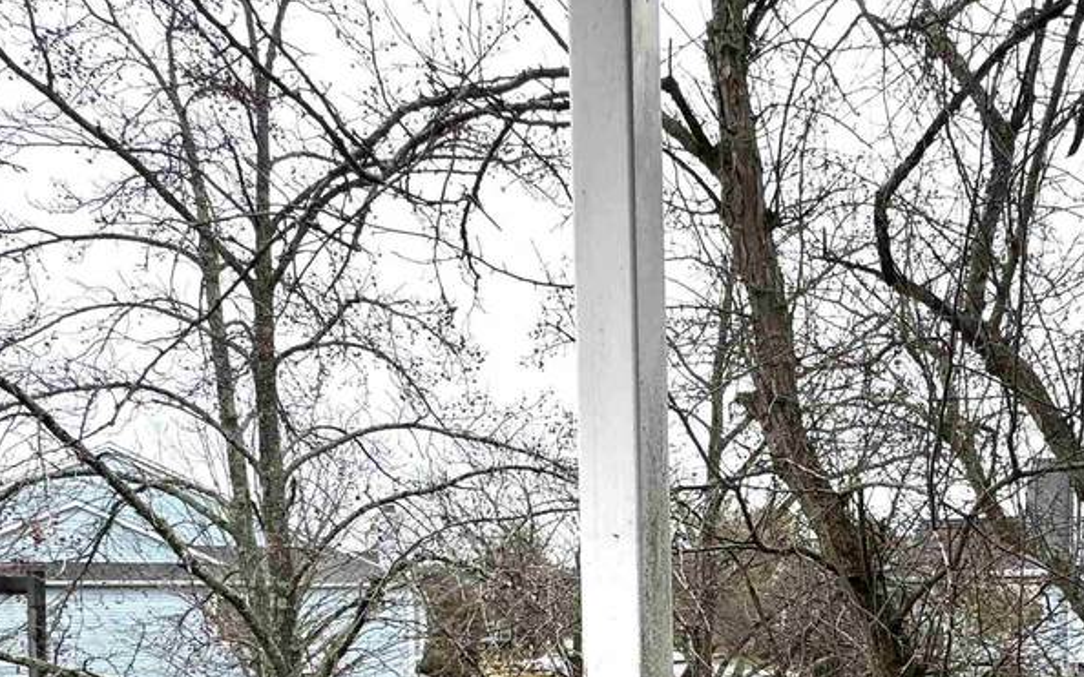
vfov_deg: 36.4
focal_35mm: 32
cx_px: 807
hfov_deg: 56.8
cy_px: 635
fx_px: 945
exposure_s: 1/99
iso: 125
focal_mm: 2.22
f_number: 2.2
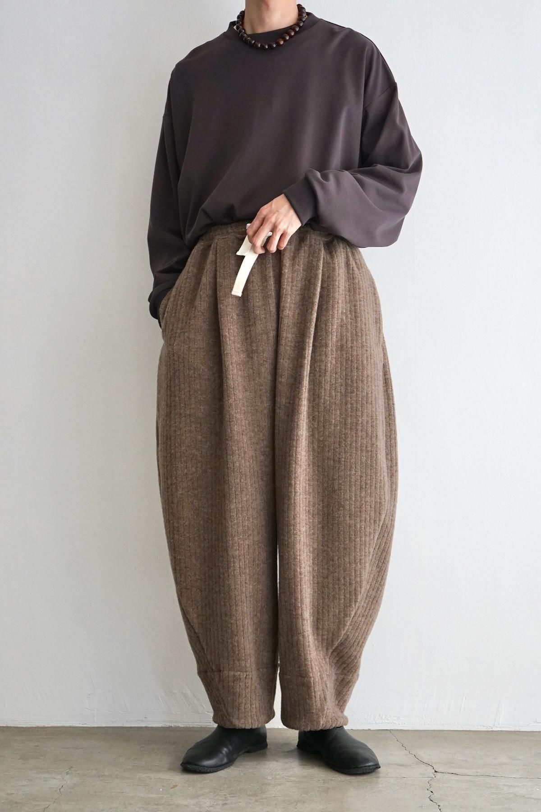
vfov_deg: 38.9
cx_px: 270
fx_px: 1150
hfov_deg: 26.5
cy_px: 406
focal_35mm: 51
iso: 1250
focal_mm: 51
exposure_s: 1/160
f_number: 4.5
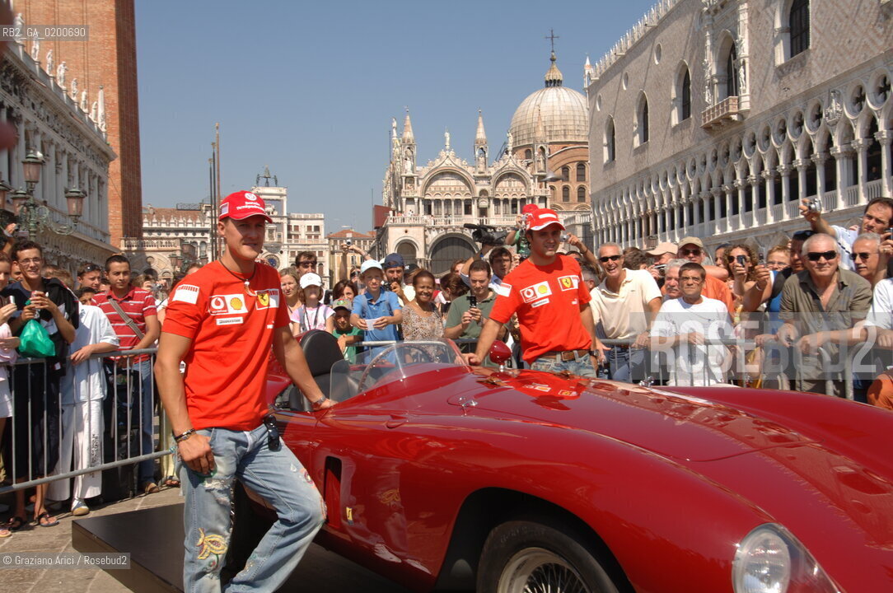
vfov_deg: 36.8
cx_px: 446
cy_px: 296
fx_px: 892
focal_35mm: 36
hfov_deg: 53.2
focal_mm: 24
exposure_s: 1/250
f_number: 8
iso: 100
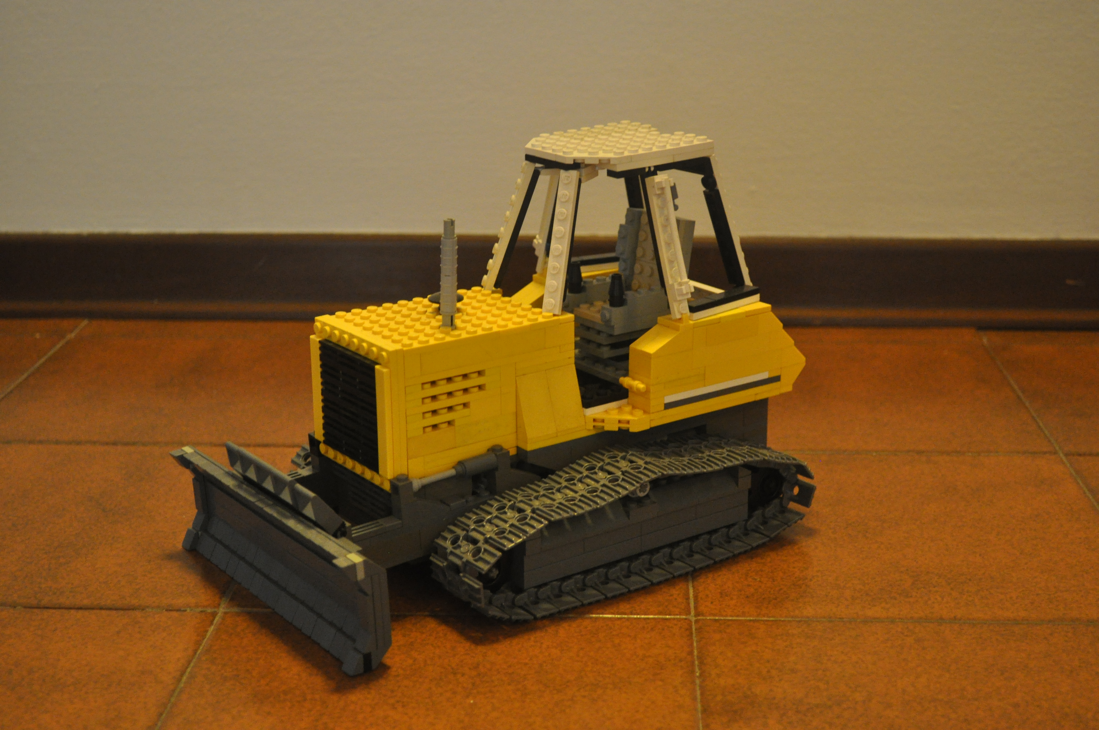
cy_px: 365
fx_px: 1601
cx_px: 550
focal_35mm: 52
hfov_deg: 37.9
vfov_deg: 25.7
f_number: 5
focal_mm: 35
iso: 1600
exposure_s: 1/5
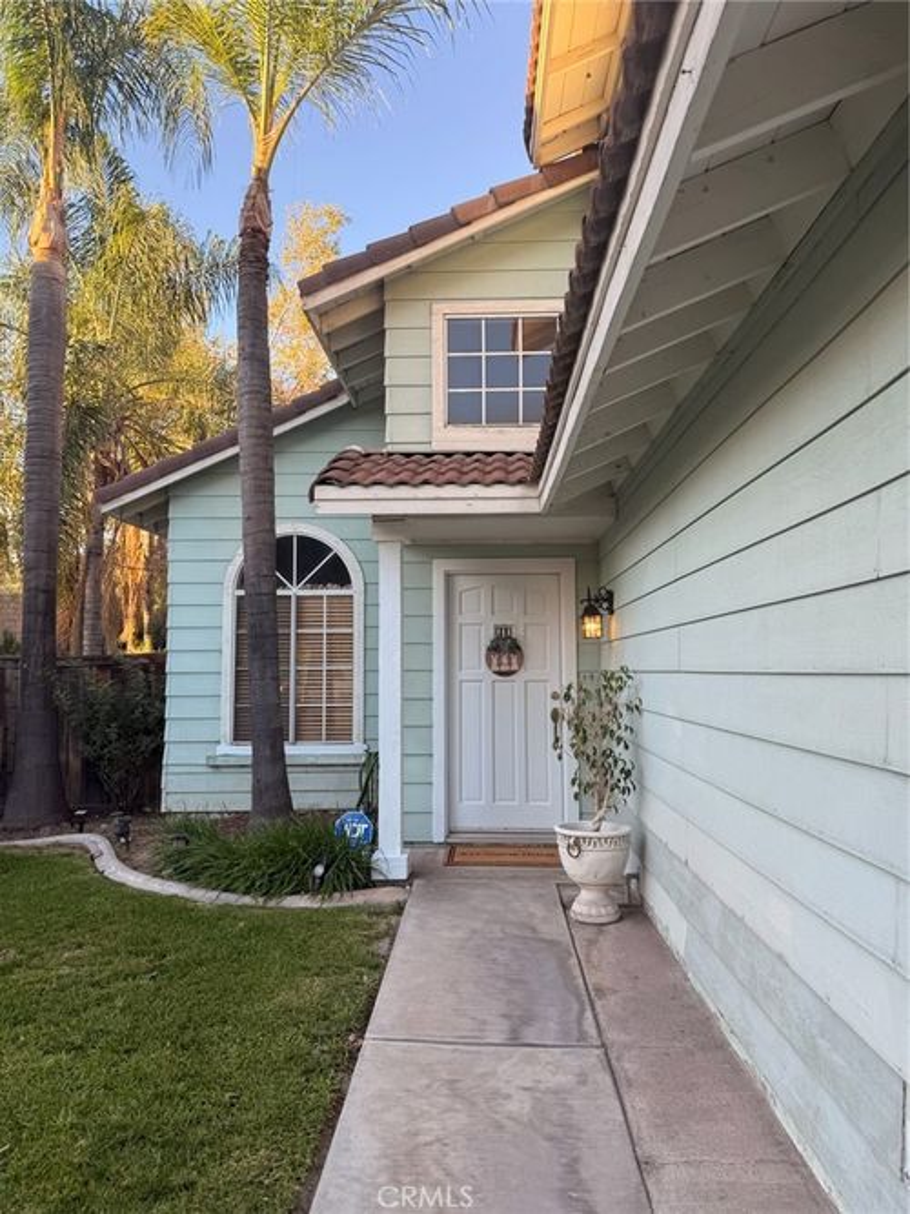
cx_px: 455
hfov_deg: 56.8
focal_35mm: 24
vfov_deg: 71.6
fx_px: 841
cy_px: 607
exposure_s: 1/399
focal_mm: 6.76
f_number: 1.78
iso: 80
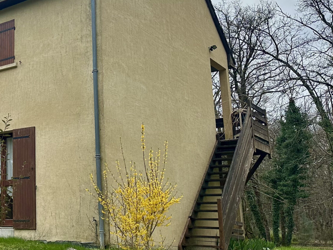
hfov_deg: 31.1
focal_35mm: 55
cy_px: 108
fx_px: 529
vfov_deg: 26.5
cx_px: -34
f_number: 1.78
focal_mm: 6.86
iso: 80
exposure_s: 1/3472
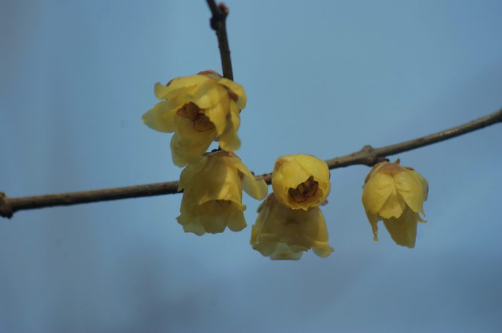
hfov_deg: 5.5
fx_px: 5222
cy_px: 166
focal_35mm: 375
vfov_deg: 3.7
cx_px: 251
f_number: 8
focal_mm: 250
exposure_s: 1/400
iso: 200
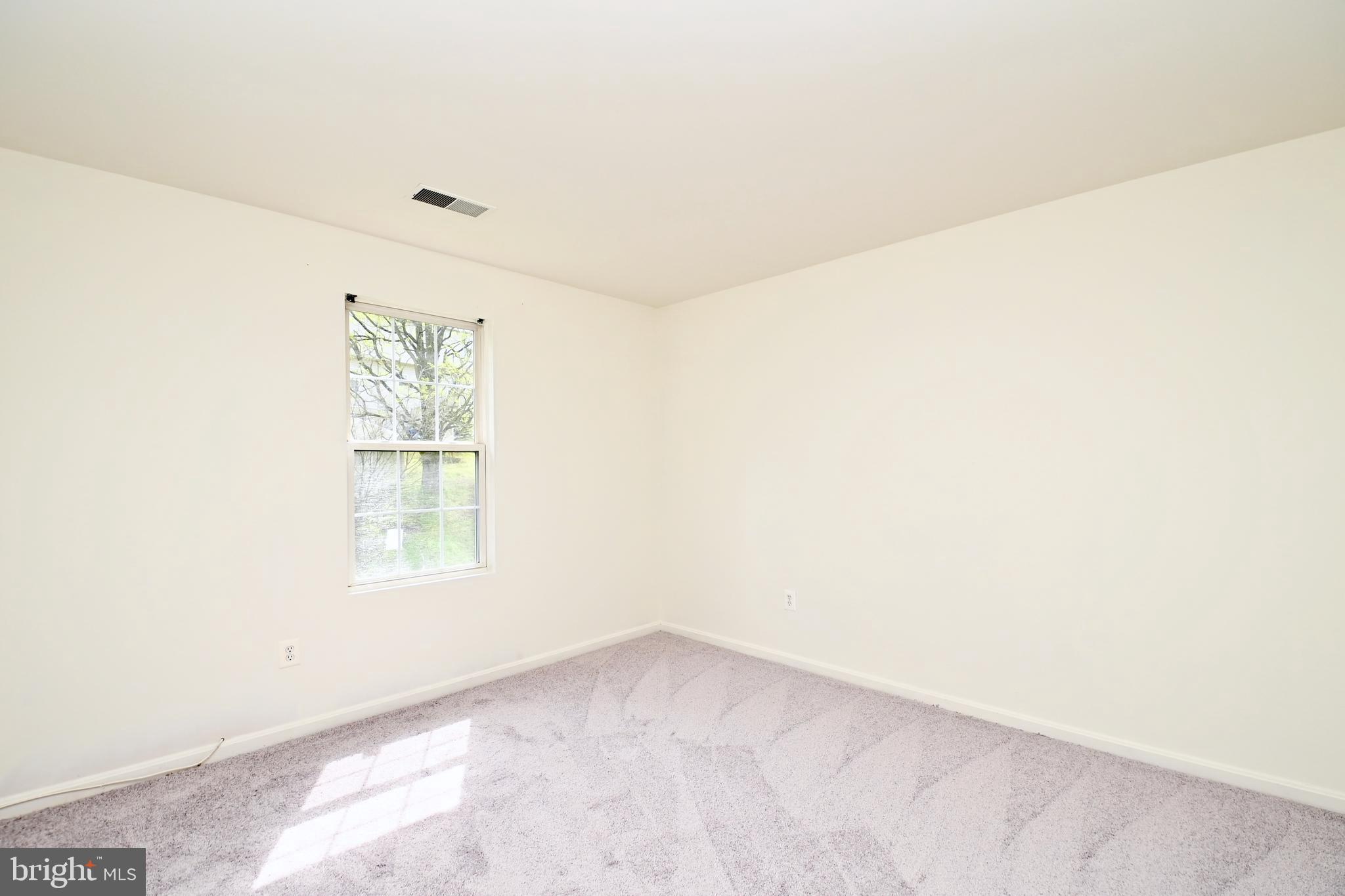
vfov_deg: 77.3
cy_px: 448
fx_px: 560
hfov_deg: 100.4
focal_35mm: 15
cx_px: 672
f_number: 7.1
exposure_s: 1/160
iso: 320
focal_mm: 10
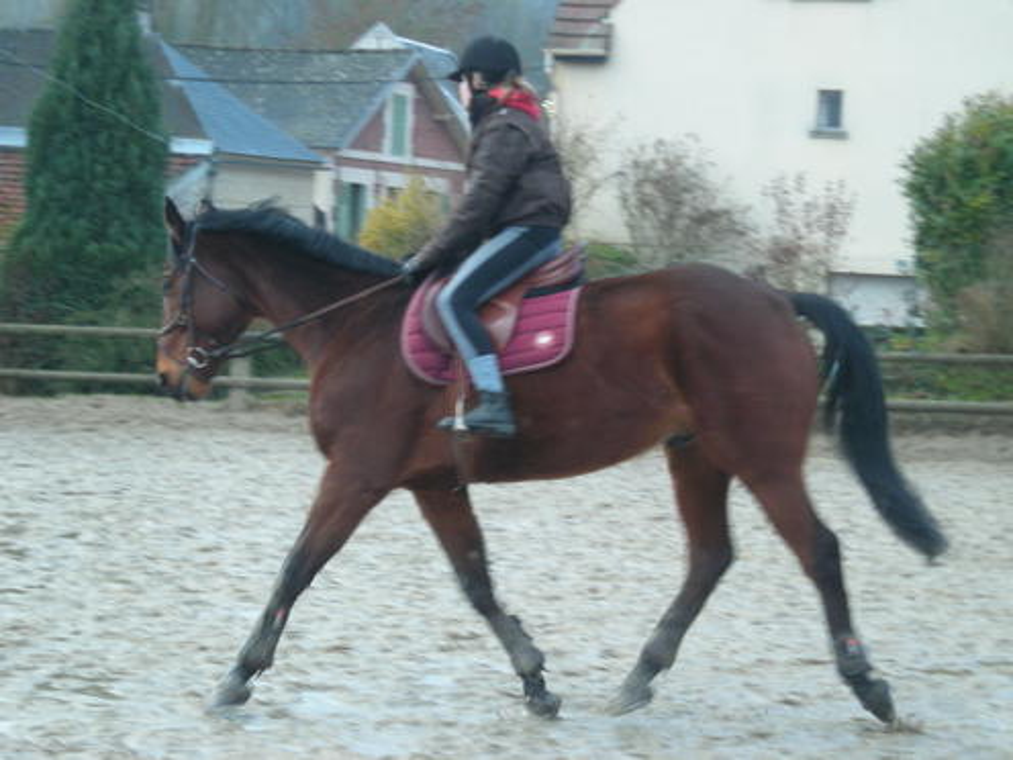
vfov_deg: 14.1
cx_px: 506
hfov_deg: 18.7
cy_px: 380
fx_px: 3073
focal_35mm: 105
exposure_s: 1/59.7
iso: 89
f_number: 4.7
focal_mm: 17.1
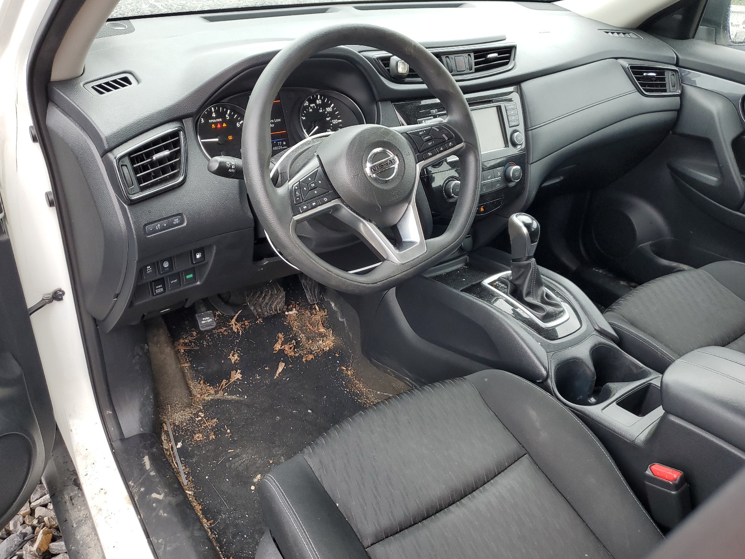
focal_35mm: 27
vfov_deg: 51.4
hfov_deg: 65.3
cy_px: 281
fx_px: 581
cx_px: 359
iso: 56
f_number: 1.5
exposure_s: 1/100
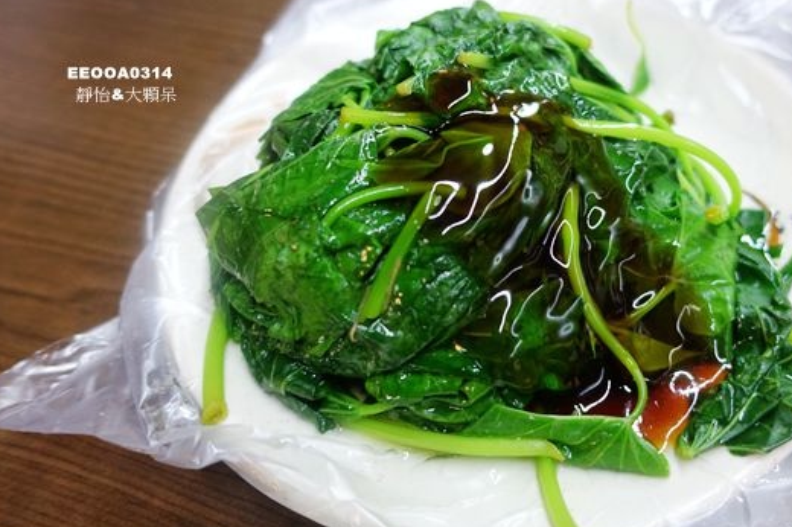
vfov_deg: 43.5
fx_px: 660
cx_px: 481
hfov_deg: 61.3
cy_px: 241
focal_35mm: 30
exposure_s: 1/30
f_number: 1.8
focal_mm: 8.8
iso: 400
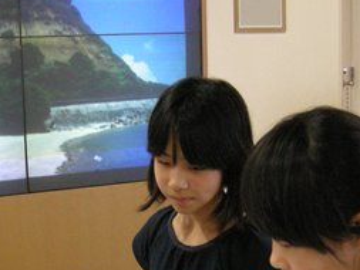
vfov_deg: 16.1
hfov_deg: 21.5
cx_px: 158
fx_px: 947
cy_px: 237
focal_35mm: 91
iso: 387
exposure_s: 1/51.8
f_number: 2.7
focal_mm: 7.5
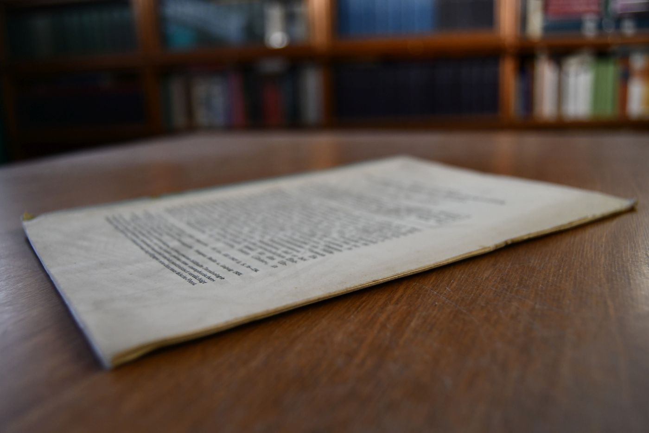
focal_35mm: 33
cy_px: 216
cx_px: 324
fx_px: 595
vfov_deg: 40.0
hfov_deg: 57.2
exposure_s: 1/200
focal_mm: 22
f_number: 3.5
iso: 800
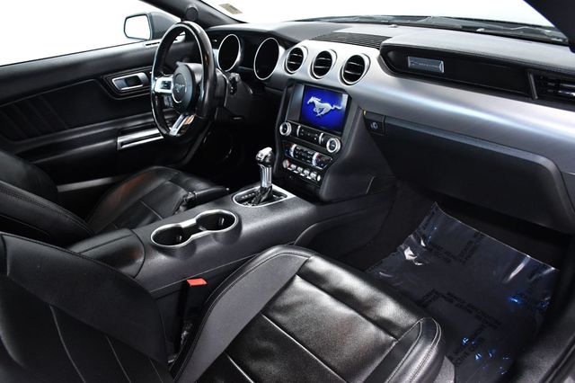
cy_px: 192
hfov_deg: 67.4
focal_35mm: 27
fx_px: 431
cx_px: 288
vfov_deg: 47.9
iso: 2500
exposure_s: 1/125
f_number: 5
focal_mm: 18
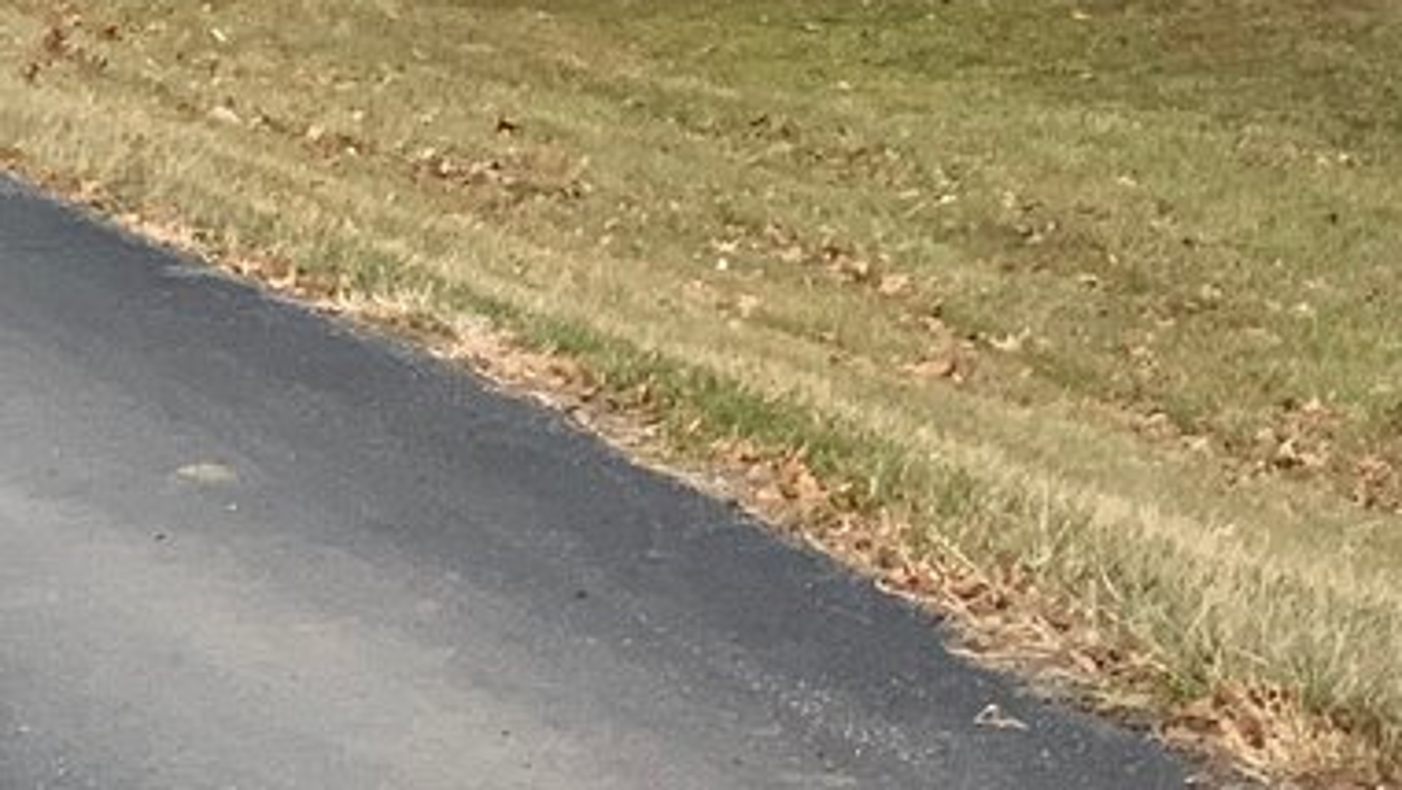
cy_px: -895
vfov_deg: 6.9
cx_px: 1157
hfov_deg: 12.7
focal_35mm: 169
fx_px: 6284
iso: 125
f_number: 2.4
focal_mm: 6
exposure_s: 1/98
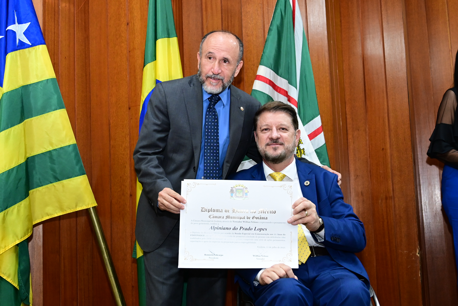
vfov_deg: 29.9
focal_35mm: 45
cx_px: 229
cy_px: 153
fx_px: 573
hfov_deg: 43.6
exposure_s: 1/125
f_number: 4
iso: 3200
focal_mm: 30.5
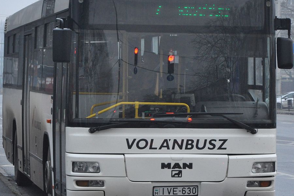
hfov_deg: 12.5
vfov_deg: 8.4
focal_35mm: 164
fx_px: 1338
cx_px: 153
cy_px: 90
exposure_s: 1/160
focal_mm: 70
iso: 1600
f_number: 5.3
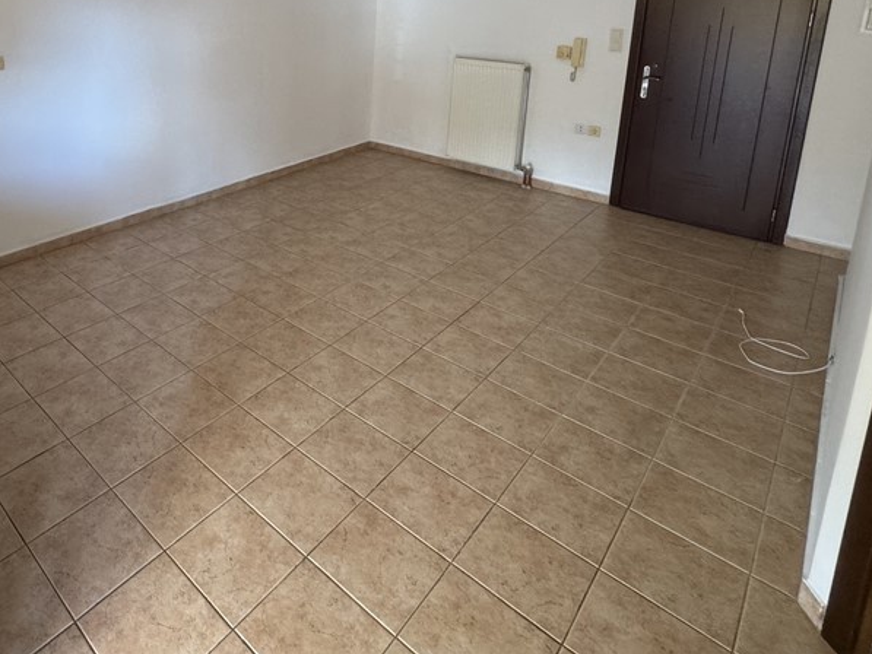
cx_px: 222
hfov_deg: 67.2
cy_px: 96
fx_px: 605
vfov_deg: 51.8
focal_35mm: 24
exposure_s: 1/99
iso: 250
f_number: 2.2
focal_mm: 2.22
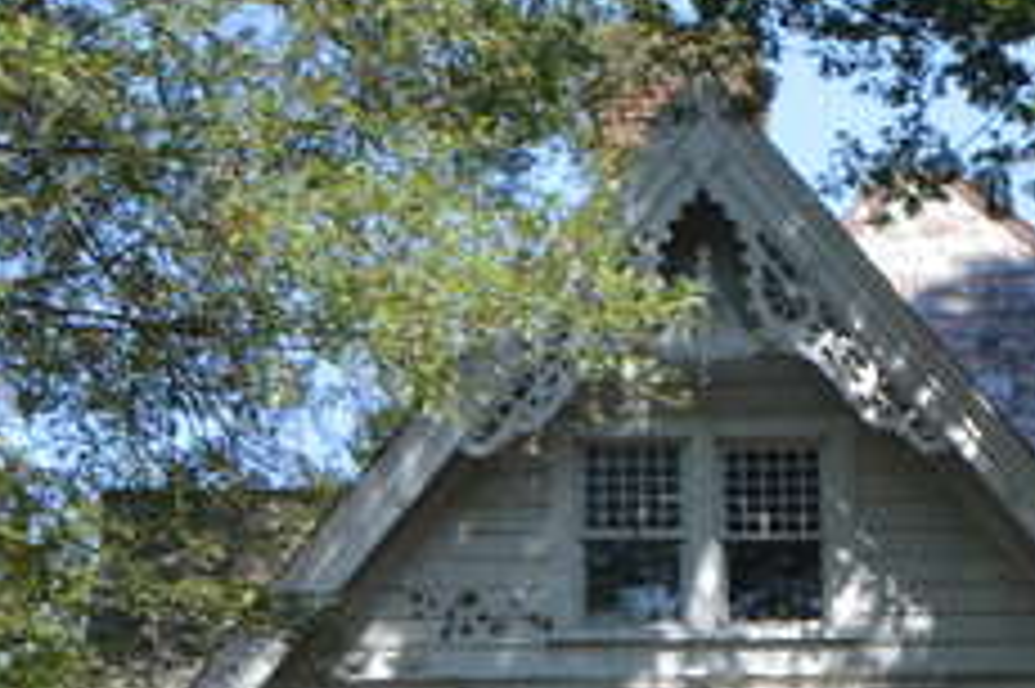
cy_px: 913
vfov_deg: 8.1
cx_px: 1035
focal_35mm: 167
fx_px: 4798
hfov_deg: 12.2
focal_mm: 32
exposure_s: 1/200
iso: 100
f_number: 7.1
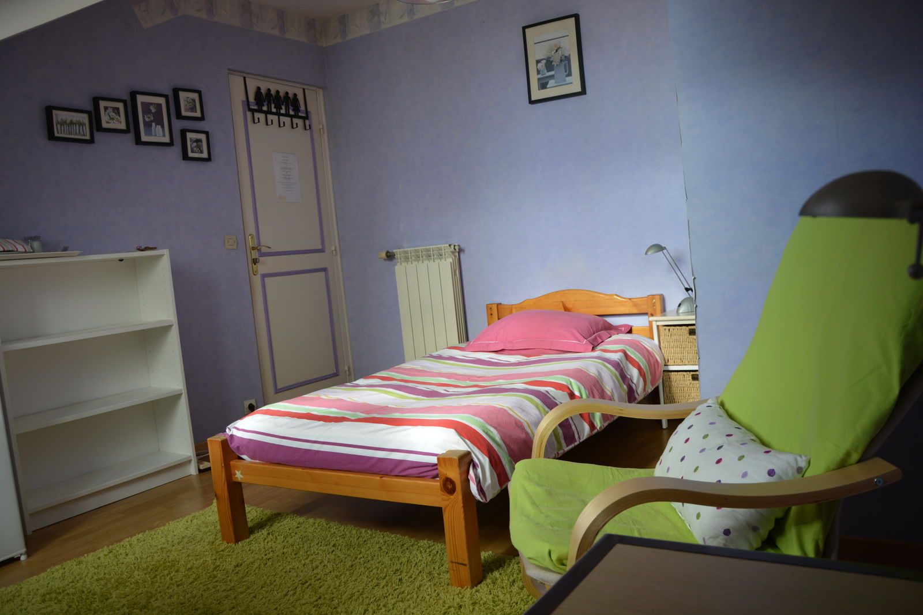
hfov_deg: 67.4
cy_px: 308
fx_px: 692
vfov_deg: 47.9
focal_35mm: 27
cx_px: 462
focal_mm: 18
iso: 400
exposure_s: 1/80
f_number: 4.5
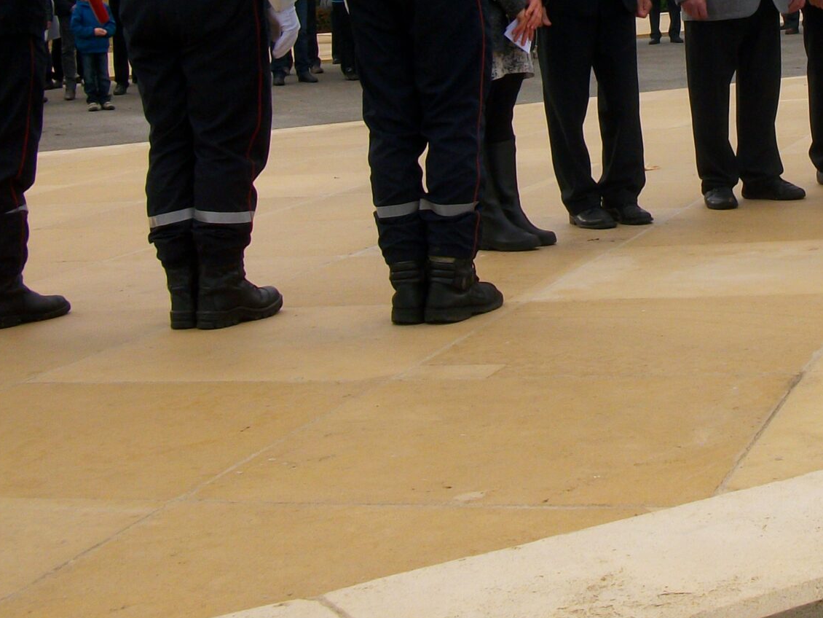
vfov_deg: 18.6
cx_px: 773
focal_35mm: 77
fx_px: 1831
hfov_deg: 24.4
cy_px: -12
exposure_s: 1/167
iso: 80
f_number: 5.5
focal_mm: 5.7
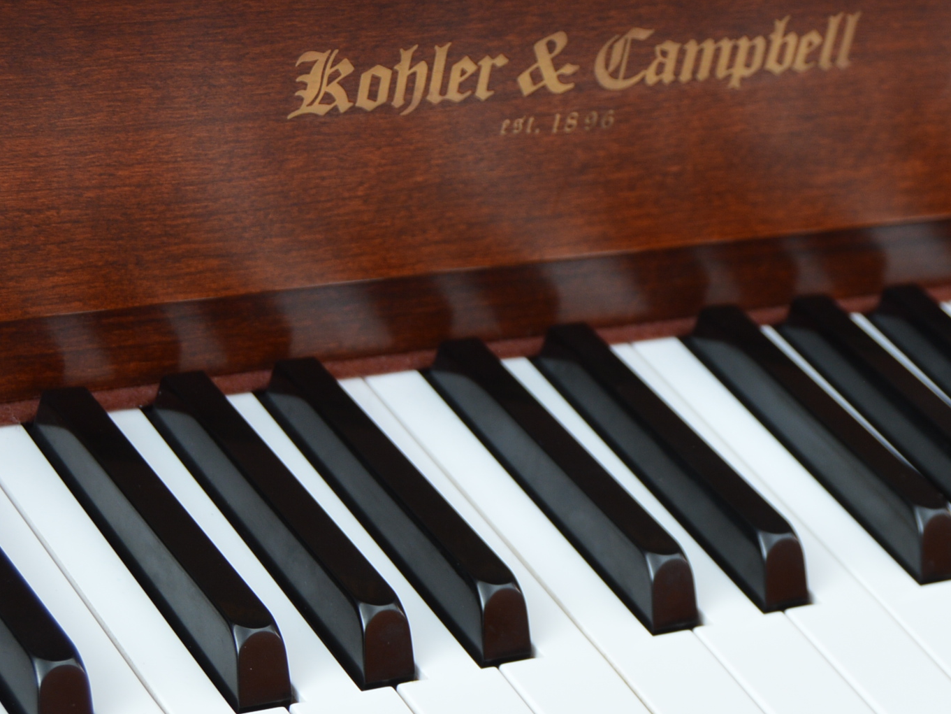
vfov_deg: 12.2
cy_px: 589
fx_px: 3325
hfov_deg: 16.2
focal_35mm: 121
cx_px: 642
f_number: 4.8
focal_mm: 38
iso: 200
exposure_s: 1/200
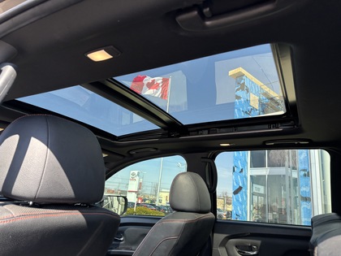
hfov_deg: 67.3
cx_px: 170
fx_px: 256
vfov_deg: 53.1
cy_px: 128
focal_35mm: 26
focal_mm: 5.96
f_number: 1.6
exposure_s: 1/358
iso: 50
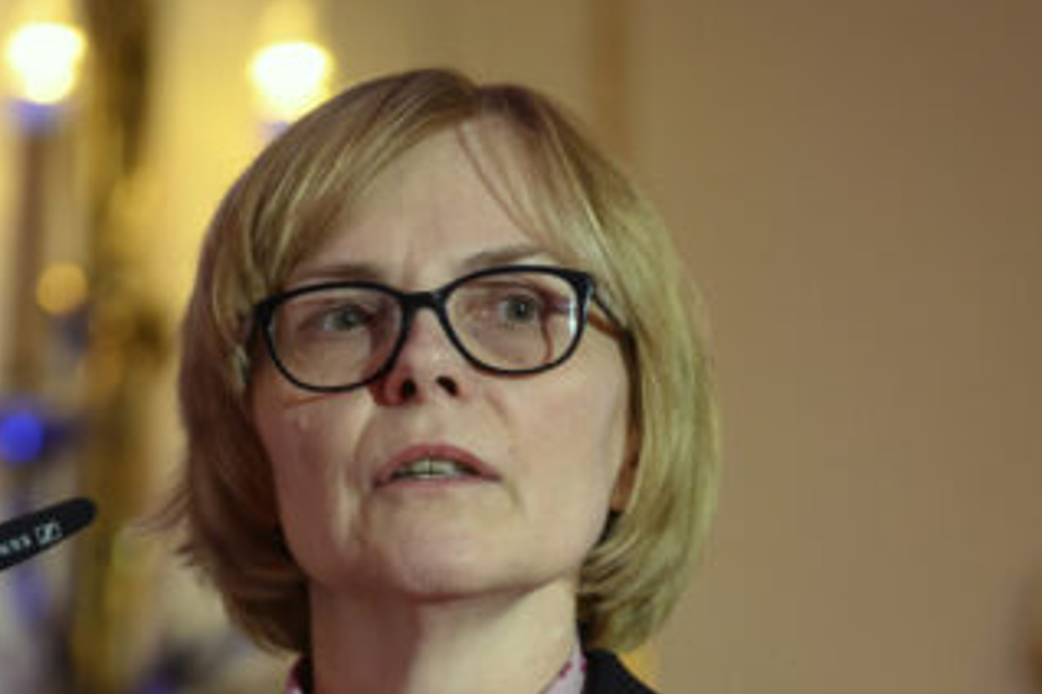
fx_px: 12908
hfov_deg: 4.6
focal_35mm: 446
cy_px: 722
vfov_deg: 3.1
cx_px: 455
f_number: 2.8
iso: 3200
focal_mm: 185
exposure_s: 1/200
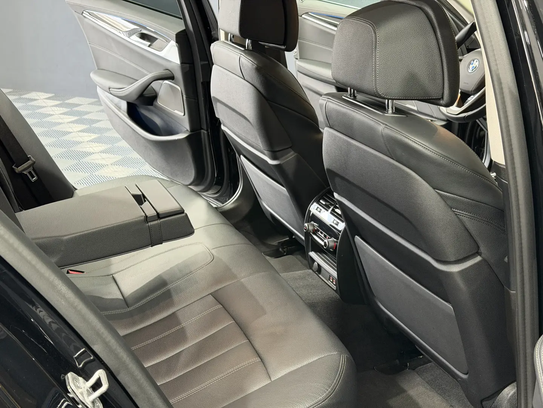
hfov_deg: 39.7
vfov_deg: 30.3
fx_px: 753
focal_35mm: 48
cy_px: 204
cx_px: 272
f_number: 1.78
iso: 320
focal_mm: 6.76
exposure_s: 1/33
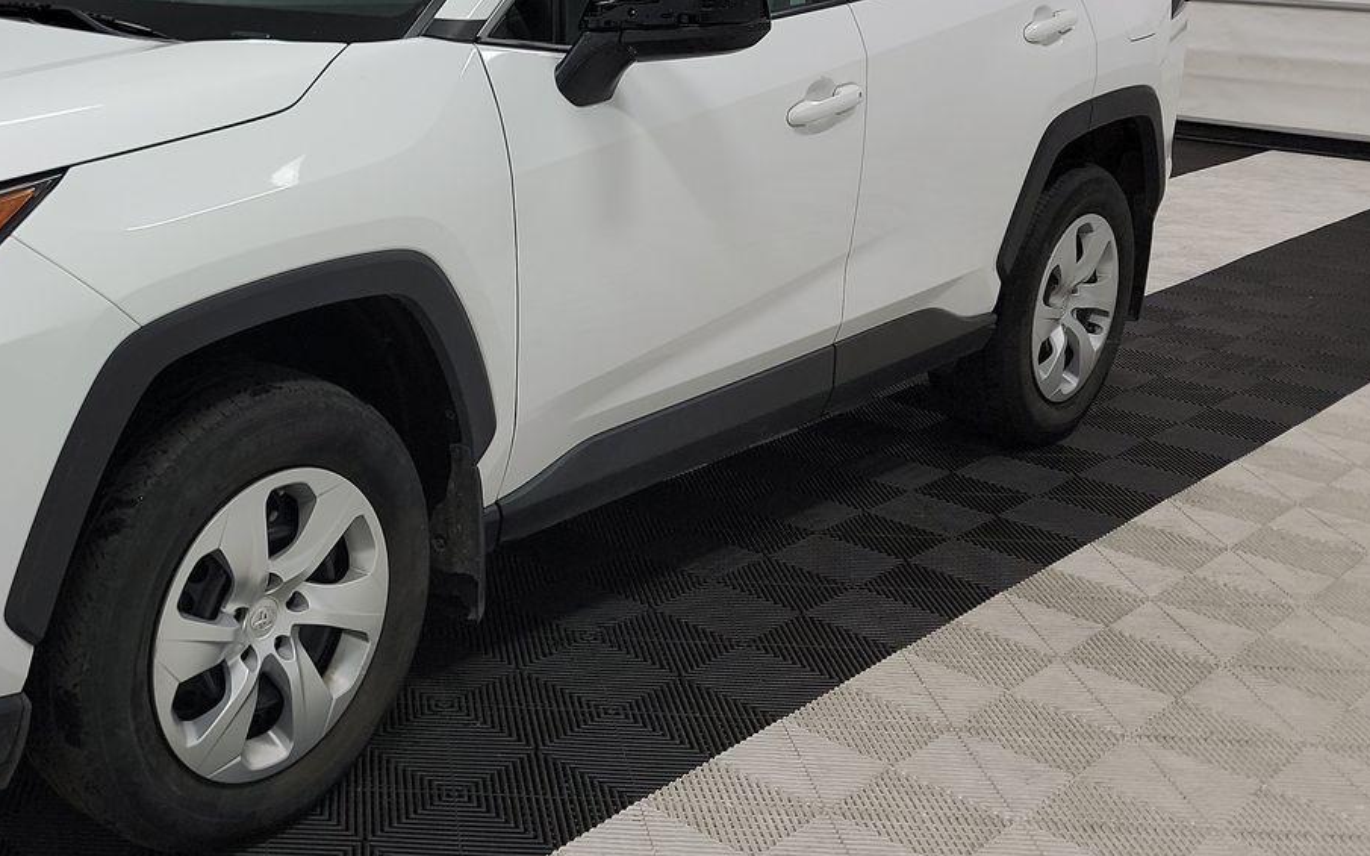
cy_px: 300
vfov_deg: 28.4
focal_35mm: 45
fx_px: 1680
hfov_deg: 41.9
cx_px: 227
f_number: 1.8
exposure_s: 1/119
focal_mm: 6.7
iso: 56
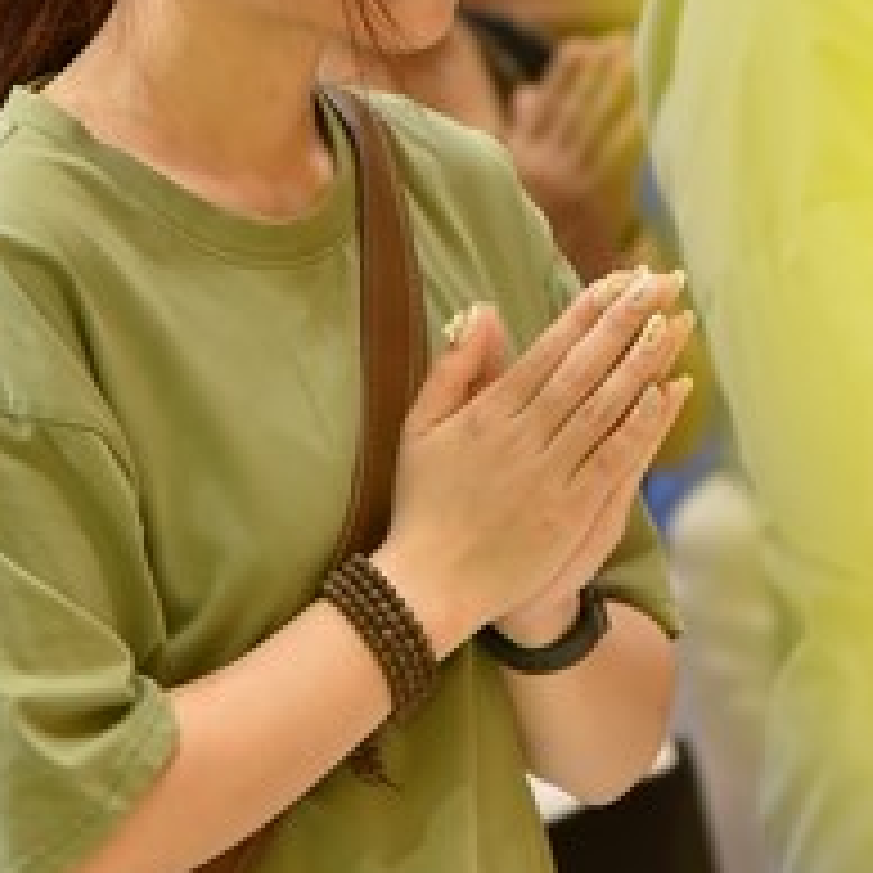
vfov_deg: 5.1
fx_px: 9730
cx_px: 551
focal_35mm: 341
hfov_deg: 5.1
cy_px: 189
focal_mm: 120
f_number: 4.5
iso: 1000
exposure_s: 1/125
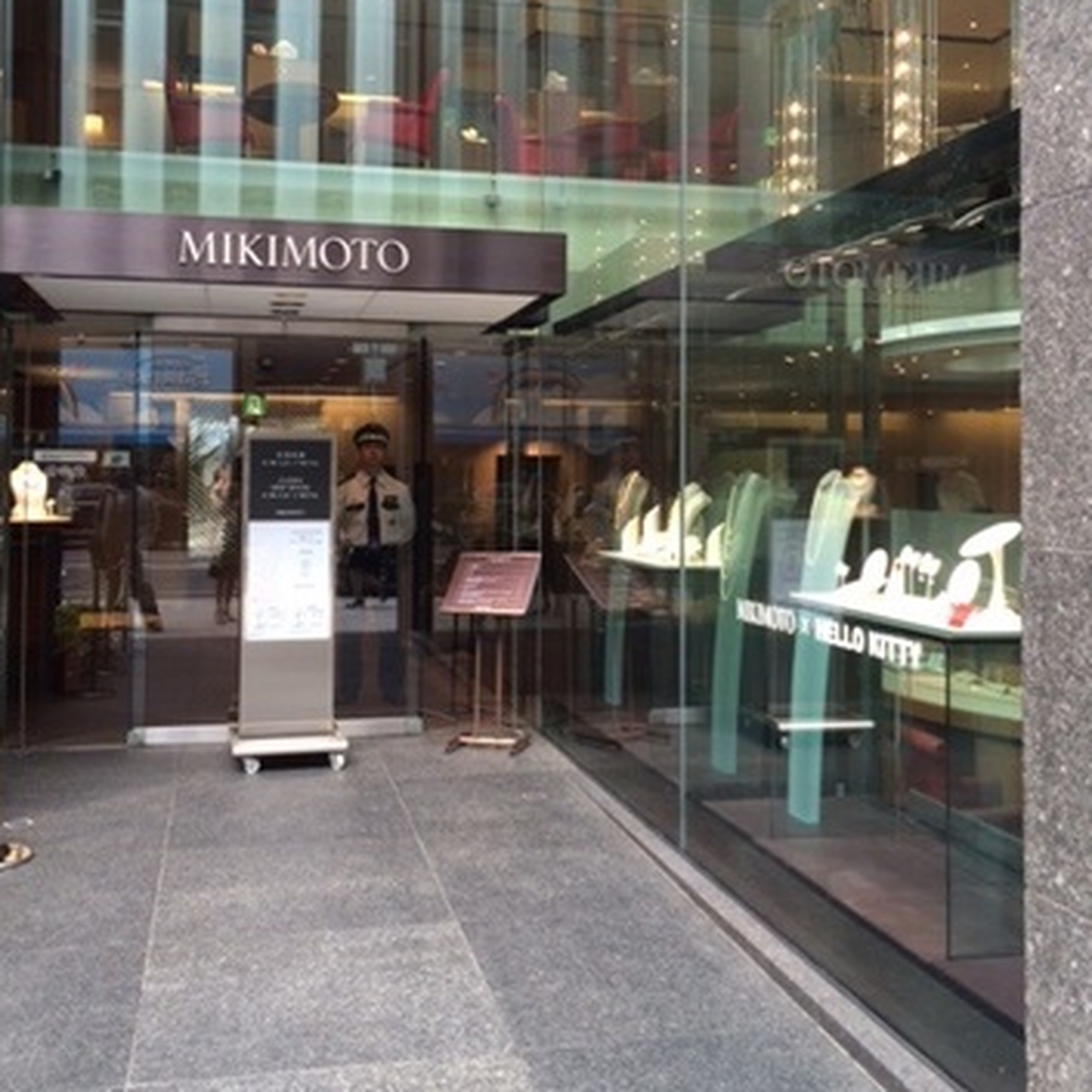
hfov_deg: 41.9
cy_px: 438
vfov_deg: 41.7
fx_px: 1428
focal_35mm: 40
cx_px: 561
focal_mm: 4.12
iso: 40
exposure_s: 1/60
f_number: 2.2
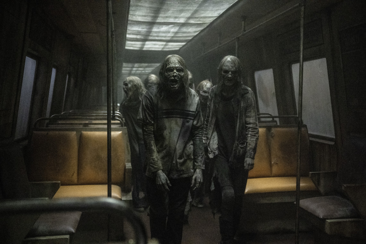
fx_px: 376
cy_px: 122
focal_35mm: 37
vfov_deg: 35.9
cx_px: 183
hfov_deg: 51.9
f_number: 2.8
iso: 25600
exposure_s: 1/100
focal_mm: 37
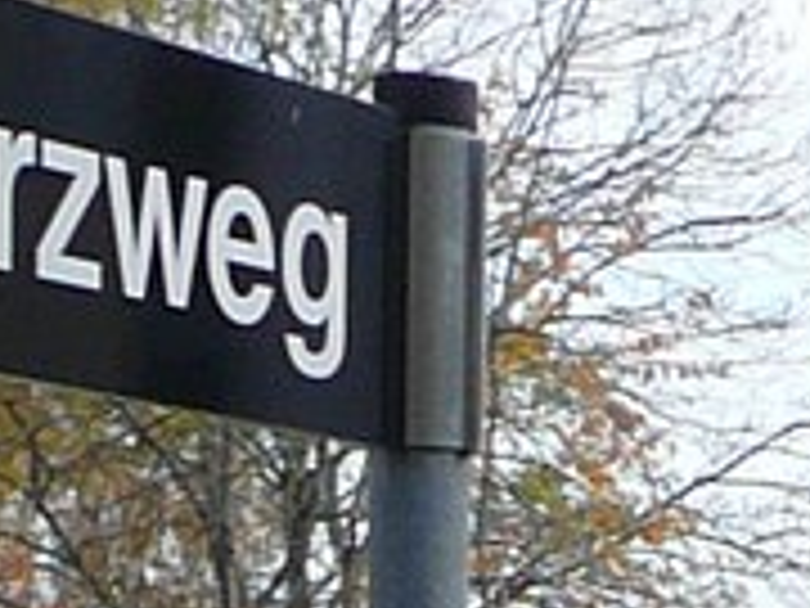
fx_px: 5826
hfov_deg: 7.2
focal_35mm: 249
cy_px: 1653
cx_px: 2318
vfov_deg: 5.7
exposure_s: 1/320
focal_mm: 5.2
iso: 80
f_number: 2.8
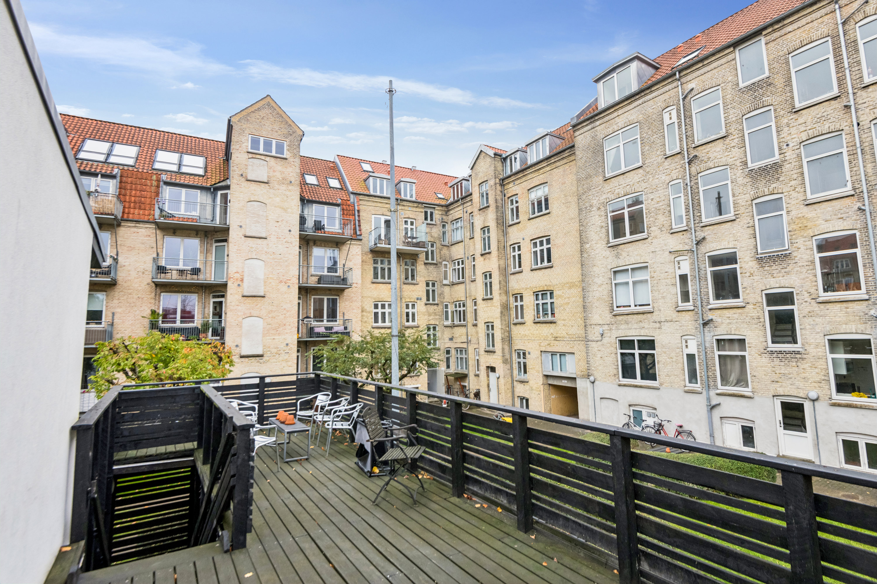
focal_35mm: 18
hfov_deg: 90.0
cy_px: 292
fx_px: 438
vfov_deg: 67.4
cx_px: 438
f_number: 9
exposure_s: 1/125
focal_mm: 18
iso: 800
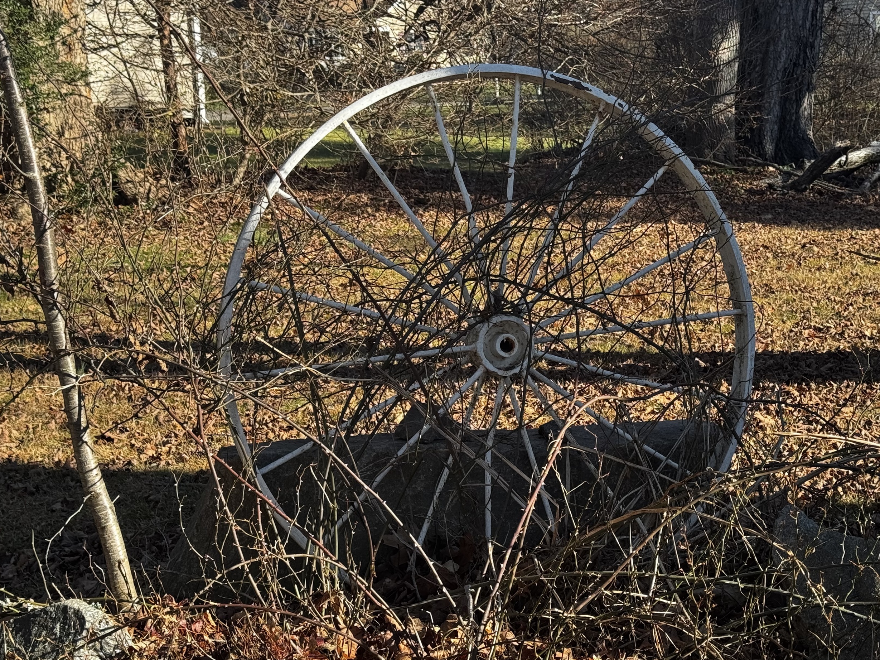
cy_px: 346
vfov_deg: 24.4
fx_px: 1525
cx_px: 511
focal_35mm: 60
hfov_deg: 32.1
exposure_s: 1/1076
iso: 64
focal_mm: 6.76
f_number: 1.78
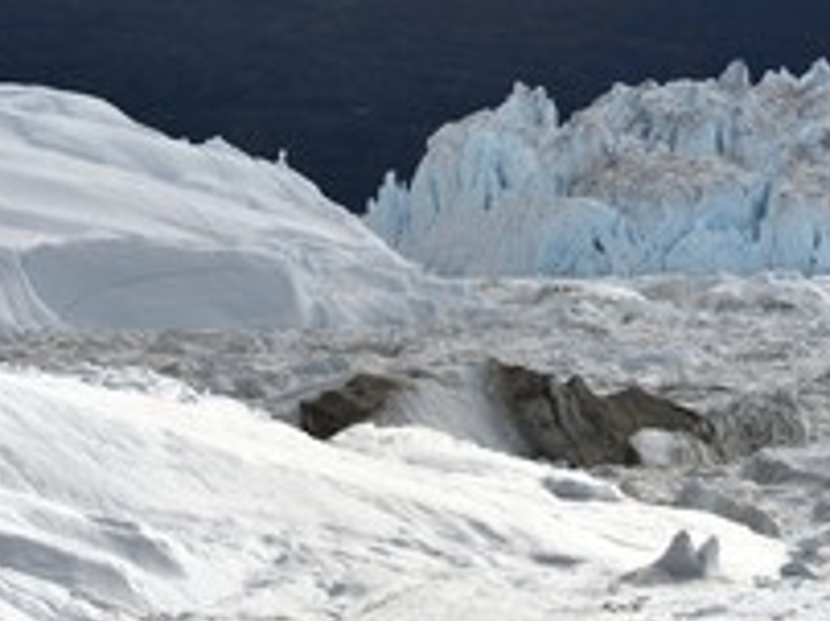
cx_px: 711
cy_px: 477
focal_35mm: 370
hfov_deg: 5.4
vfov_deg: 4.0
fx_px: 8861
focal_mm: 185
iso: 200
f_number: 18
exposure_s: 1/200
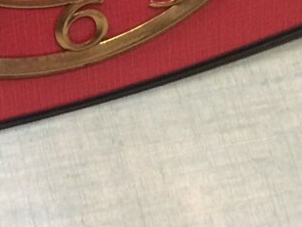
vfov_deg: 9.6
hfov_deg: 12.8
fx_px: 1335
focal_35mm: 153
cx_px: 14
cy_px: -24
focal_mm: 4.15
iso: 250
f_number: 2.2
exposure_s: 1/33
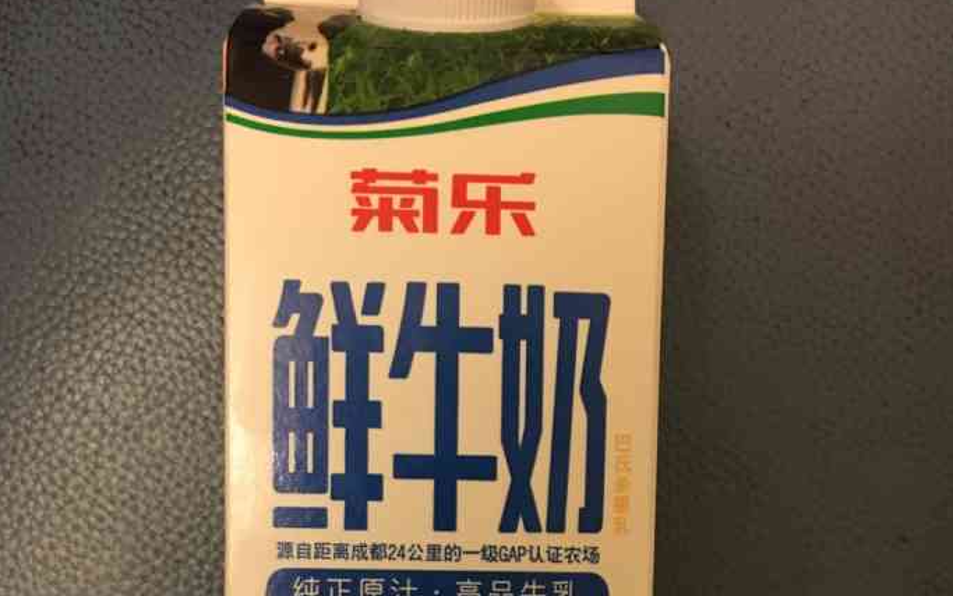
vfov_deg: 28.5
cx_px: 476
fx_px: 1091
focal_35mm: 42
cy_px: 611
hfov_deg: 47.2
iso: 200
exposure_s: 1/20
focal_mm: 4.15
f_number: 2.2
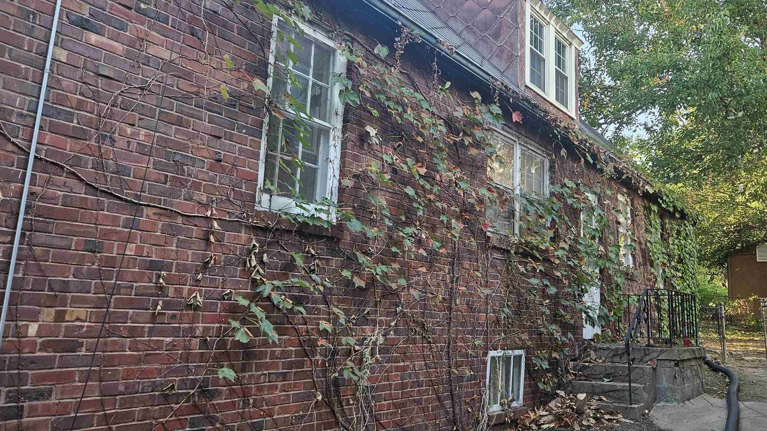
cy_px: 190
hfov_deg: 60.7
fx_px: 651
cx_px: 449
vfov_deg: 36.6
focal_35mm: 32
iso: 125
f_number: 1.8
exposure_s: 1/180
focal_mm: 5.4
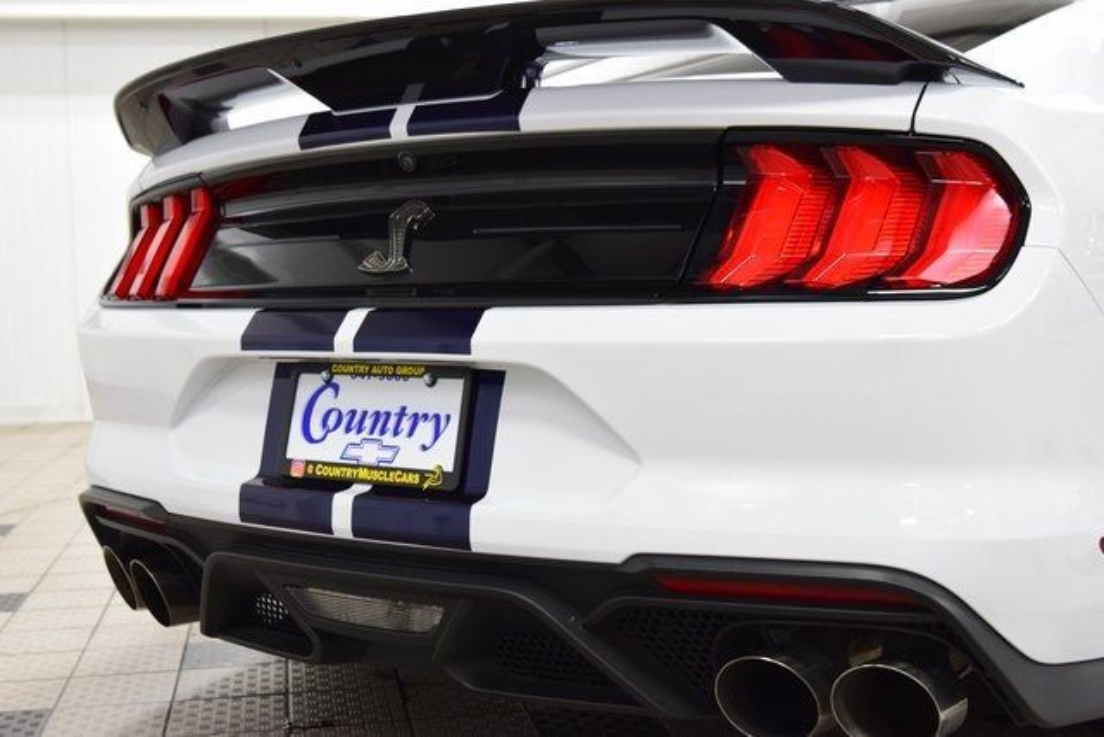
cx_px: 552
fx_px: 1472
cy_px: 368
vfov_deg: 28.1
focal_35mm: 48
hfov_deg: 41.1
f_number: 4.5
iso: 1600
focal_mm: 32
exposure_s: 1/60
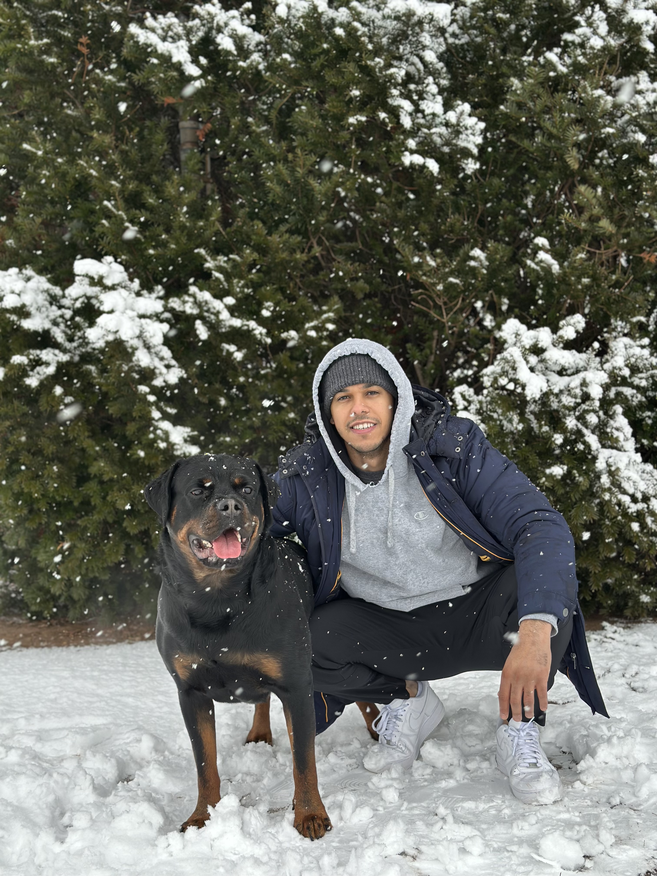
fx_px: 1215
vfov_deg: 39.7
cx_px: 328
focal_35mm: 48
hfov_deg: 30.3
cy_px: 438
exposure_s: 1/584
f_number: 1.78
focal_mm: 6.86
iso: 80
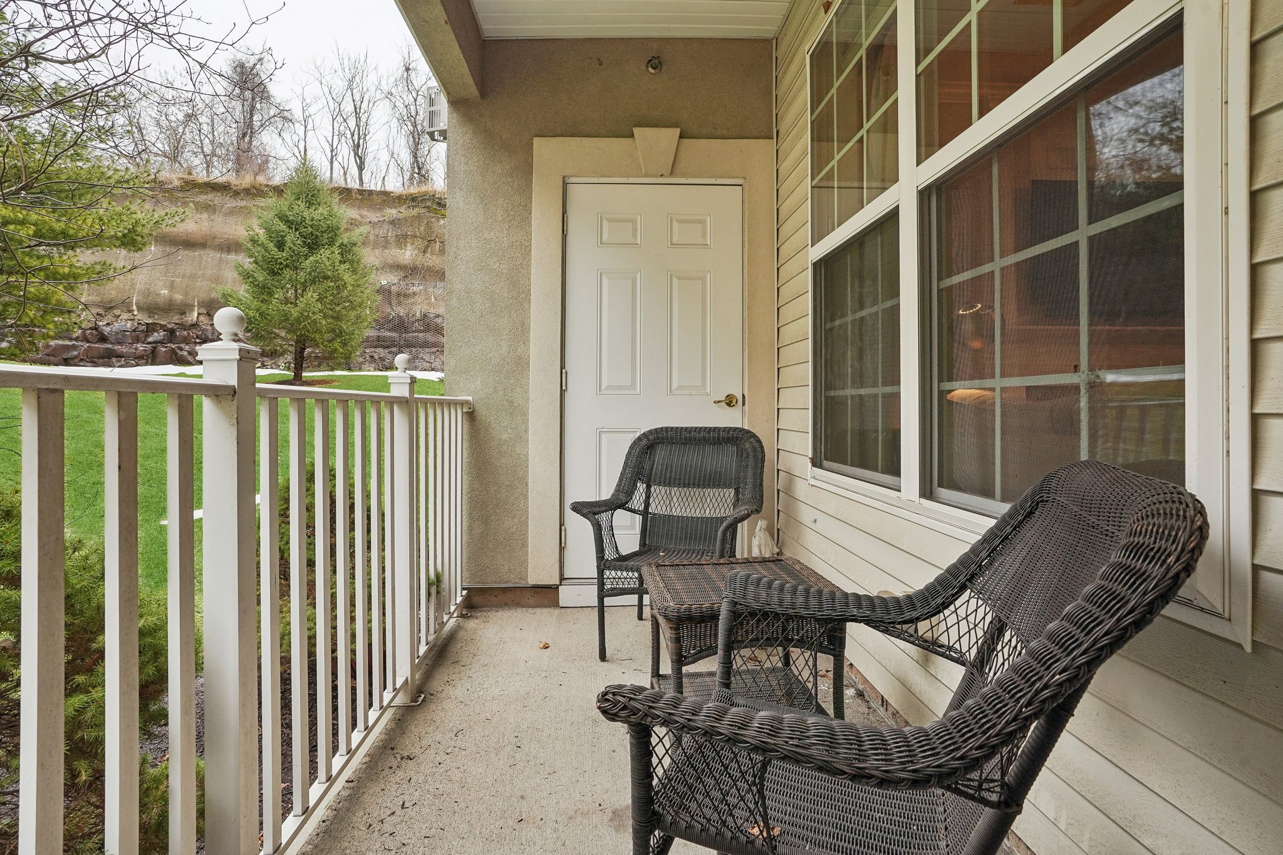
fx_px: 606
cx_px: 642
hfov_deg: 93.3
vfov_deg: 70.4
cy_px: 428
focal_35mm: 17
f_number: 8
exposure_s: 1/60
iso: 400
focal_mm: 17
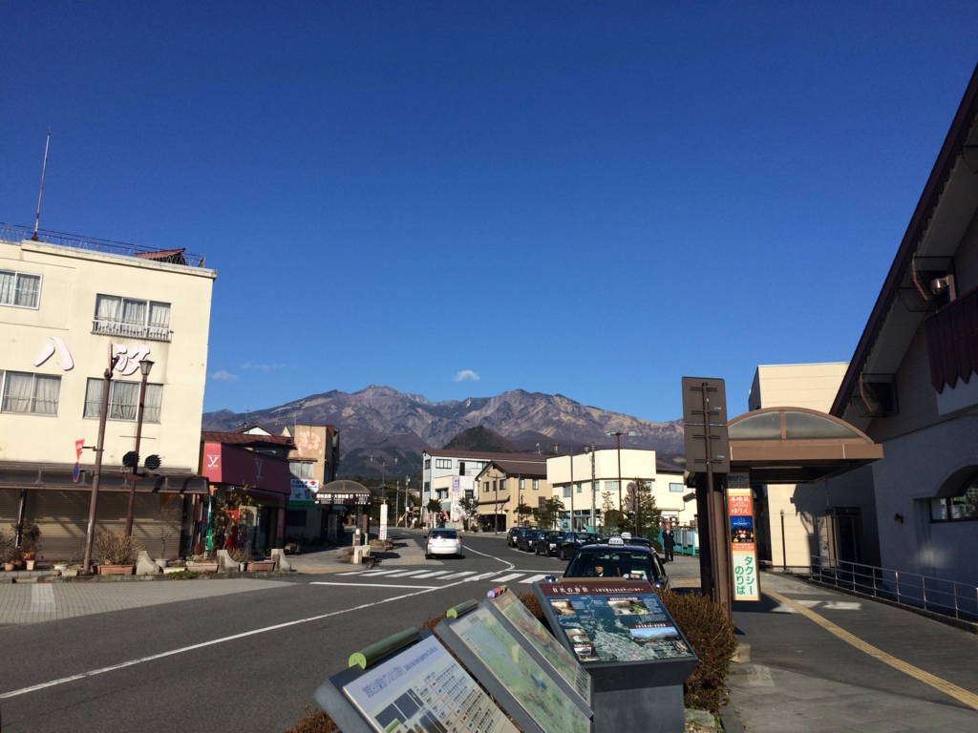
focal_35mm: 29
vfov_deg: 48.2
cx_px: 489
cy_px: 366
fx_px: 819
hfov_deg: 61.7
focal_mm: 4.15
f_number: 2.2
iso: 32
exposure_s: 1/3425
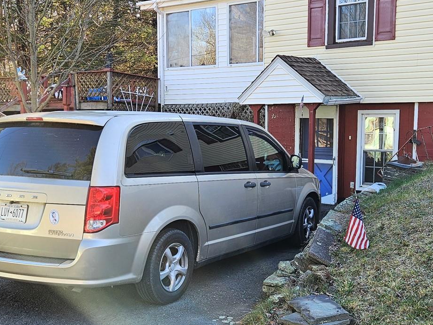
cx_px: 248
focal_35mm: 51
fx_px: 638
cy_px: 209
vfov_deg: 28.4
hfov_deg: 37.4
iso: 25
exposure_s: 1/184
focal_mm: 5.4
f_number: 1.8
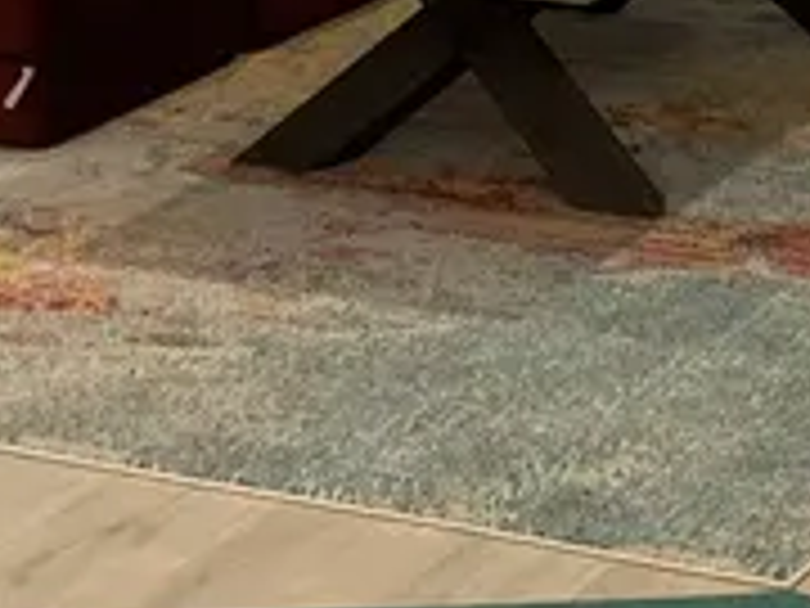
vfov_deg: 8.1
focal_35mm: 173
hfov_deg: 11.4
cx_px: 608
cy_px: -698
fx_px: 4048
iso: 125
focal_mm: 4.25
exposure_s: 1/60
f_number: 1.8
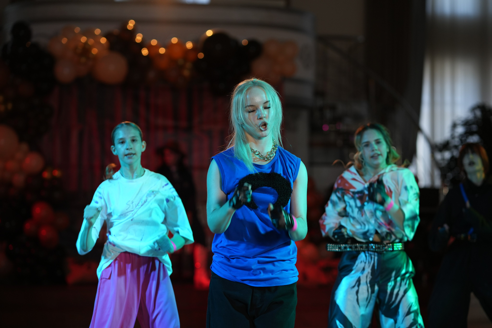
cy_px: 164
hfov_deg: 23.9
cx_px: 246
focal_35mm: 85
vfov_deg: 16.1
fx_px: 1162
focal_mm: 85
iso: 800
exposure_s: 1/400
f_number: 2.2
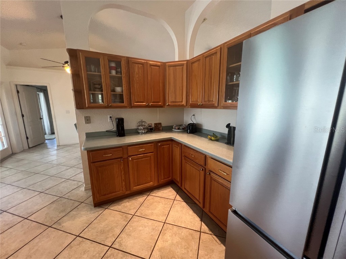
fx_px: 130
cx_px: 173
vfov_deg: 89.9
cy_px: 130
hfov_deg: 106.2
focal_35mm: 13
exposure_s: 1/60
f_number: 1.8
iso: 250
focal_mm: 1.57
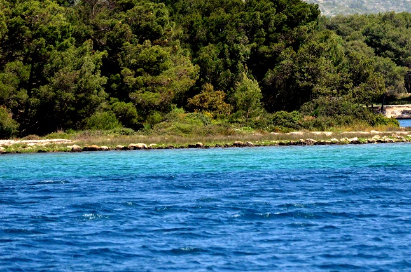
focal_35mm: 510
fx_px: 5811
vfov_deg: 2.7
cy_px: 66
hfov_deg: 4.0
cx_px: 317
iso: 2000
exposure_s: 1/8000
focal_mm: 220
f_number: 5.3
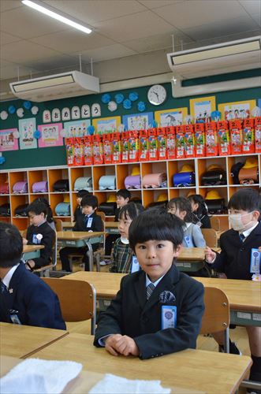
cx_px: 130
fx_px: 426
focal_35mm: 39
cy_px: 197
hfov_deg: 34.1
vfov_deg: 49.6
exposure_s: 1/250
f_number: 7.1
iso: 3200
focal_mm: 26
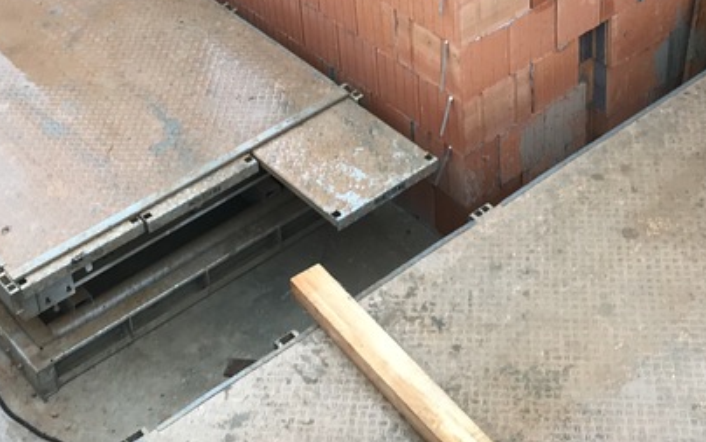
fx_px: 1425
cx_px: 355
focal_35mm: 74
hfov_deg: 27.8
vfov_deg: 17.1
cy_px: -37
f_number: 1.8
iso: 20
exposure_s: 1/50
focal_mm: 3.99
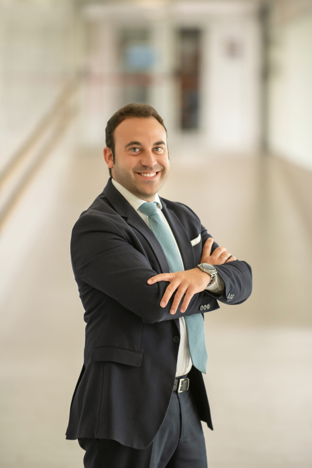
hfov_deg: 6.9
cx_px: 156
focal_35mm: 200
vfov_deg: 10.3
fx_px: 2599
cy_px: 234
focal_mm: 200
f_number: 2.8
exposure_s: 1/125
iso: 400
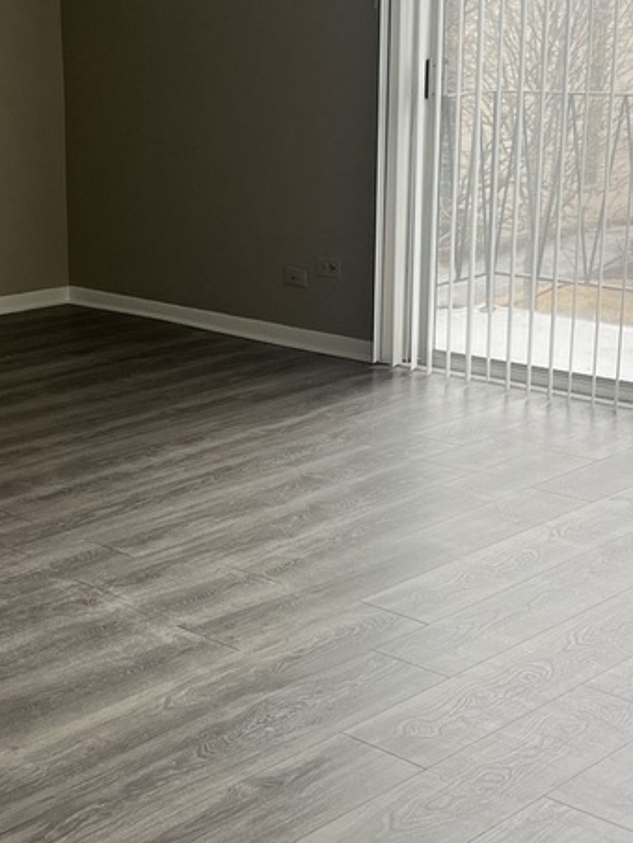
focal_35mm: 62
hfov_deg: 23.4
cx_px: 162
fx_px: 1511
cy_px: 432
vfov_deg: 31.2
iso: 125
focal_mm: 5.1
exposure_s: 1/121
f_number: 1.6
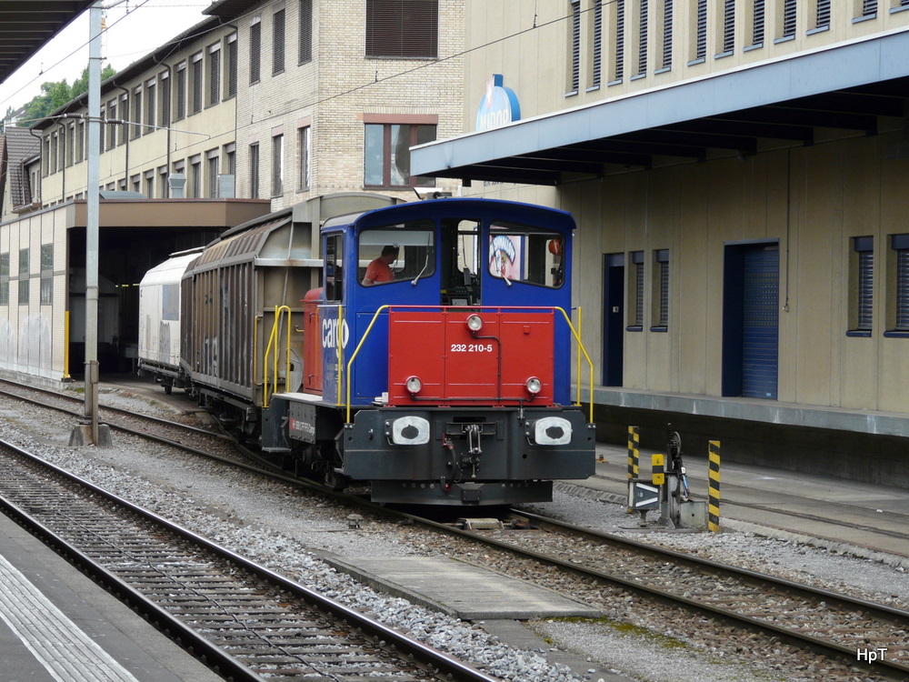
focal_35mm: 112
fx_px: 2941
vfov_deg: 13.2
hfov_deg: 17.6
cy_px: 341
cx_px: 454
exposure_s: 1/250
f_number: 4
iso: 125
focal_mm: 18.3
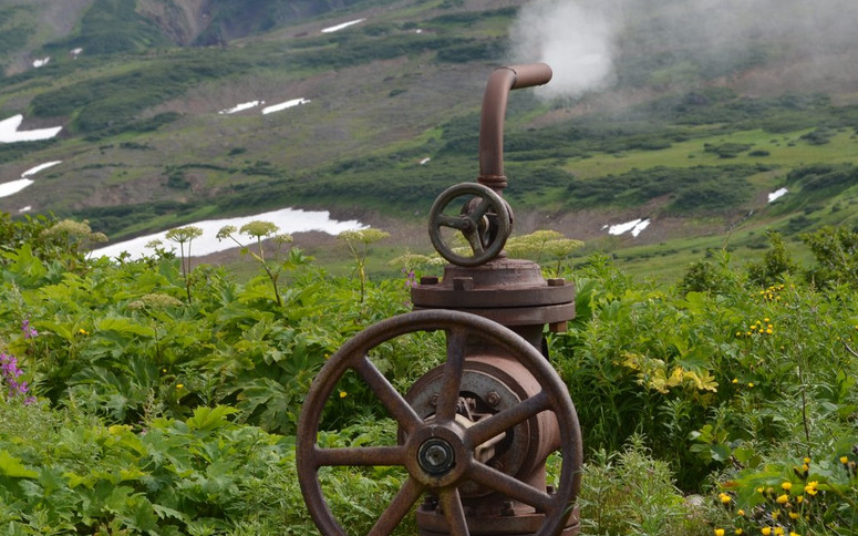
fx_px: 3058
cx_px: 546
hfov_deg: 16.0
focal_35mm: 131
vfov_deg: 10.0
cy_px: 256
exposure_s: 1/250
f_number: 8
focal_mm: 55
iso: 160
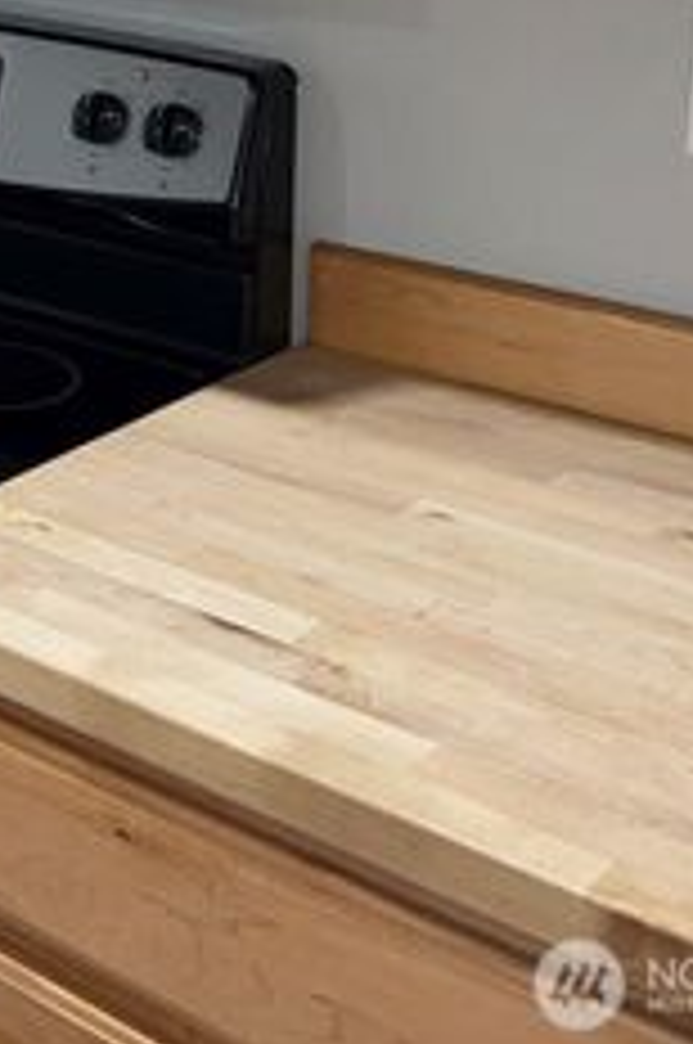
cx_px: -369
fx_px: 1853
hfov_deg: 18.6
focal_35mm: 64
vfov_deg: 29.8
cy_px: 52
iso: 80
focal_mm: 6.76
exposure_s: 1/24
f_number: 1.78
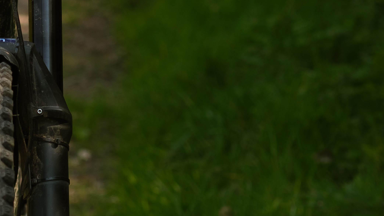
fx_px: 2800
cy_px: -142
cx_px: -29
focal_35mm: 275
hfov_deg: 7.8
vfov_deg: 4.4
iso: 125
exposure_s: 1/500
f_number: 3.6
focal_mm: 60
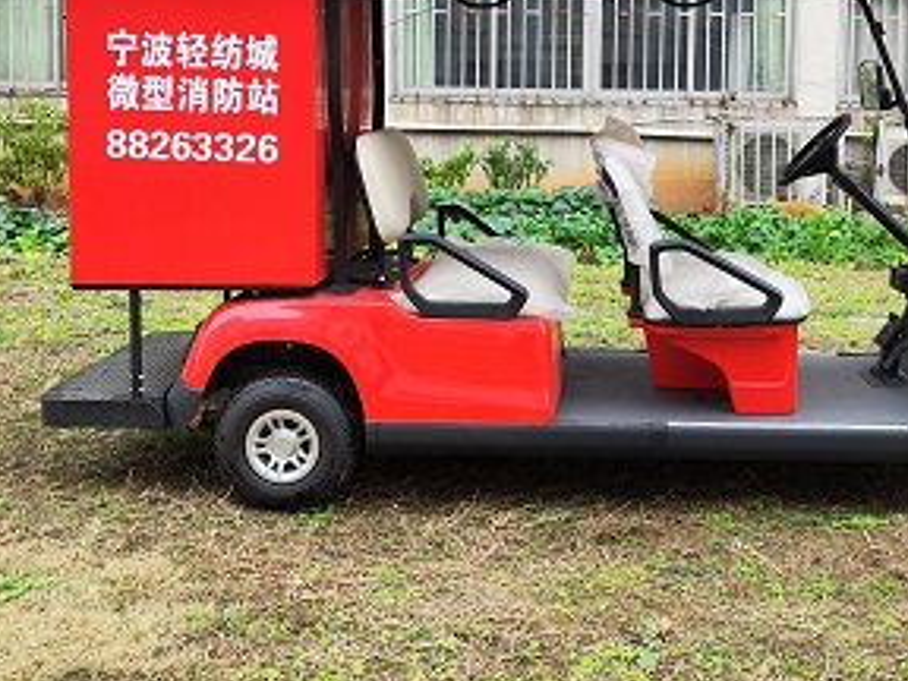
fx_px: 1312
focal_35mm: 50
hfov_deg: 38.1
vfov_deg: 28.8
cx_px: 520
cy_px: 189
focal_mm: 6.92
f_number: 1.9
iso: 50
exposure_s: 1/162
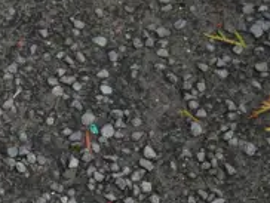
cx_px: -395
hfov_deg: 8.1
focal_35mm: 225
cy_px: 167
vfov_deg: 6.6
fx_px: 1757
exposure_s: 1/200
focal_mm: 20
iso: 200
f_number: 6.3
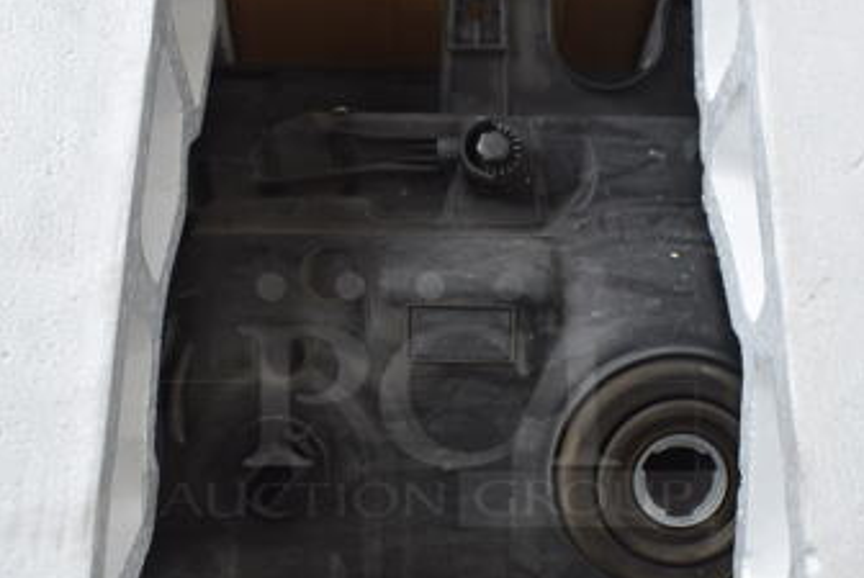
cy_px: 390
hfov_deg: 40.3
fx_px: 1178
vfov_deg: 27.4
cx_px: 429
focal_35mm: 49
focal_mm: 18
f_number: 5.6
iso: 250
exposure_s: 1/125
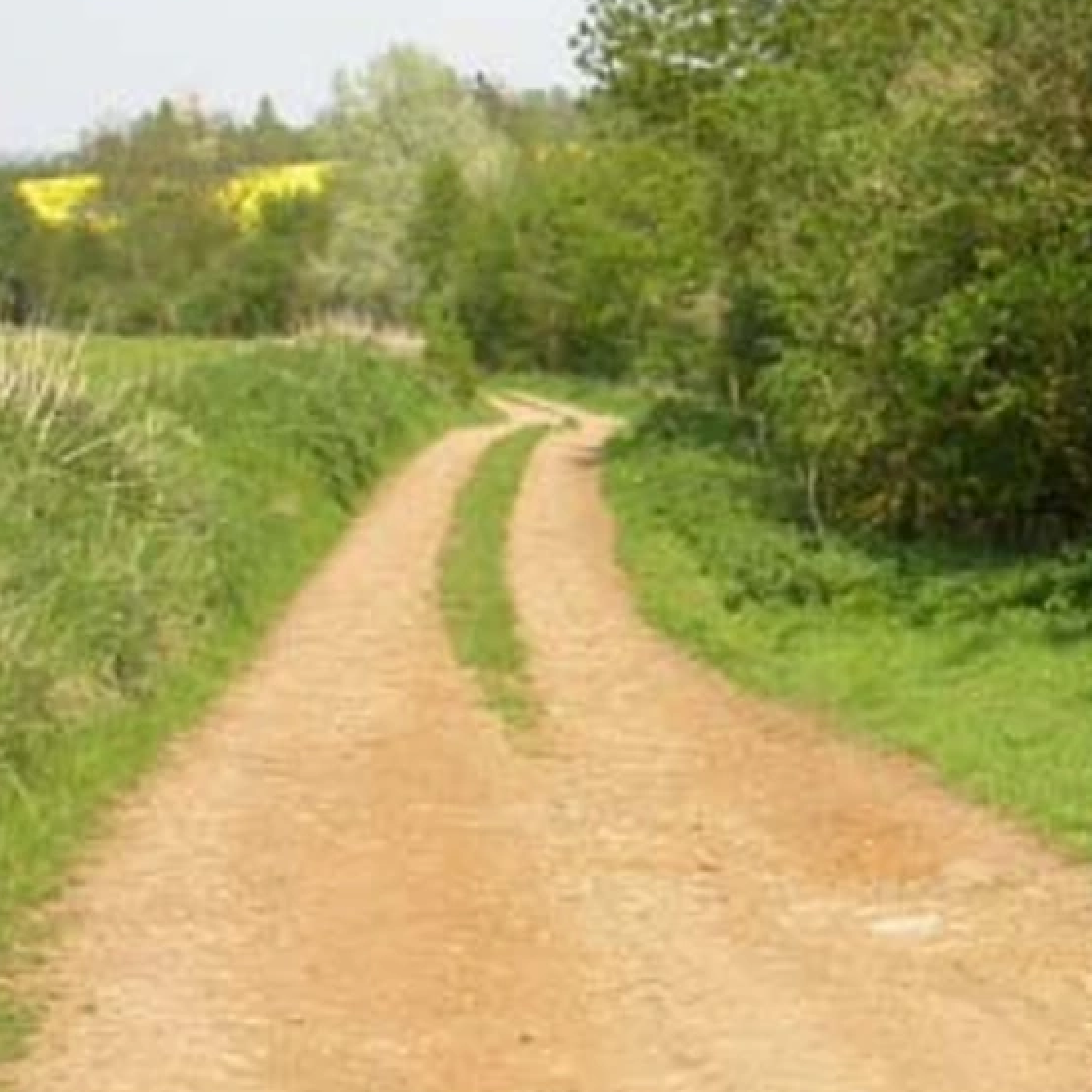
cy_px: 375
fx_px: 3141
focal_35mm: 88
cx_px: 1158
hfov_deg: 19.0
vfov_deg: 19.7
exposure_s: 1/236
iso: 100
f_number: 6.7
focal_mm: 7.85
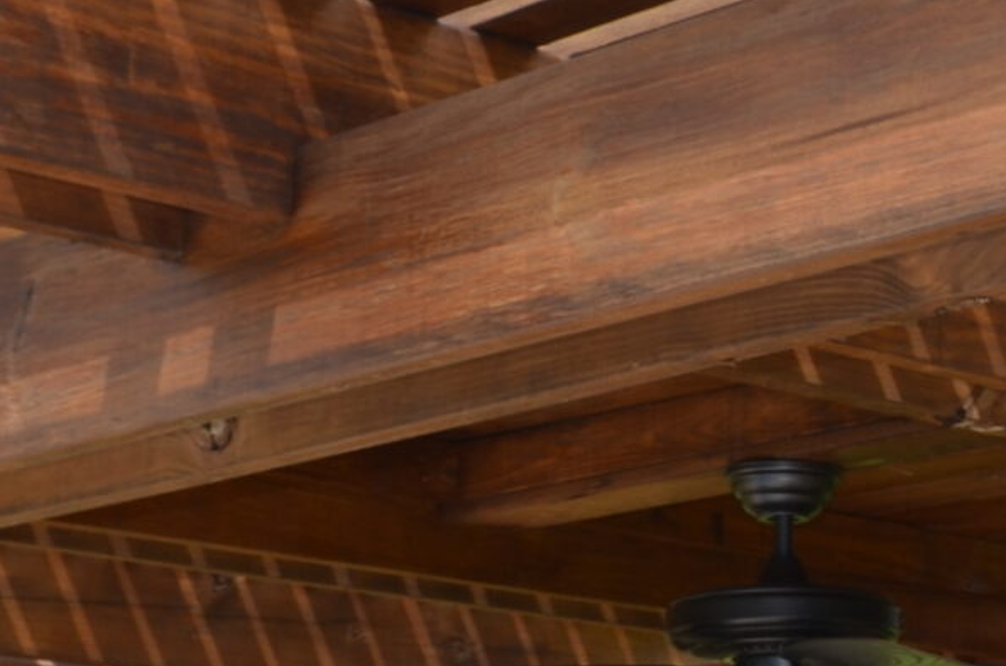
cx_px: 1069
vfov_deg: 9.6
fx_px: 3960
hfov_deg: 14.2
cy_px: 482
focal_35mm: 142
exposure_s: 1/200
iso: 100
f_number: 8
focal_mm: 22
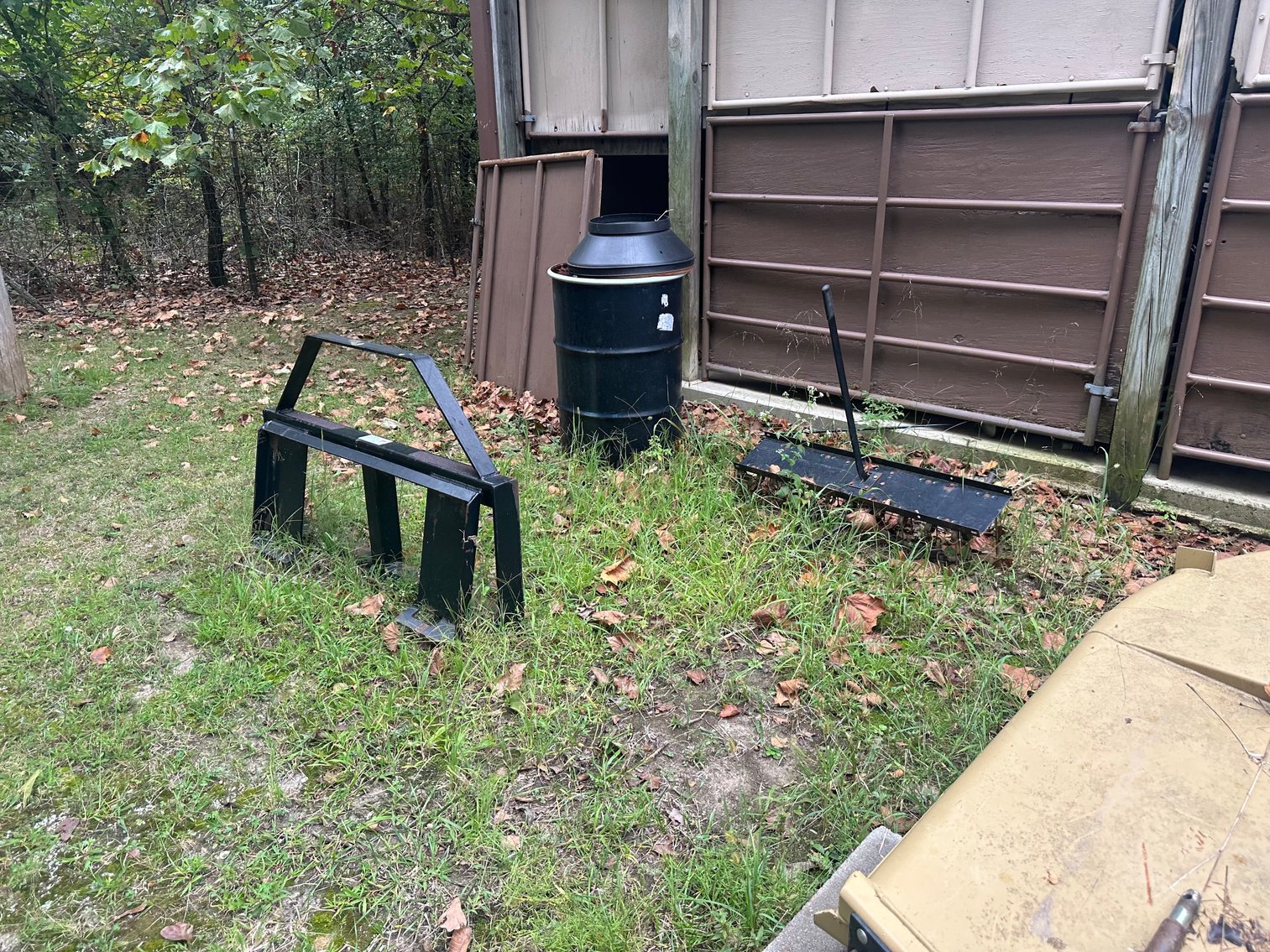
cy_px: 476
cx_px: 635
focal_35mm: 24
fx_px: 881
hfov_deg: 71.6
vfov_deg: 56.8
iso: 160
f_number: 1.78
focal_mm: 6.86
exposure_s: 1/121
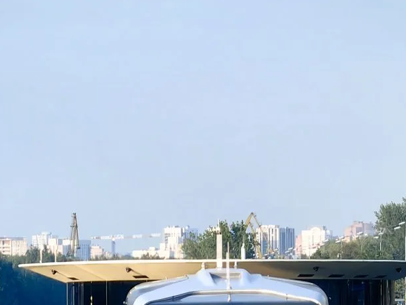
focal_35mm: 527
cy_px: 274
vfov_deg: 2.8
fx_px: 6180
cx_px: 219
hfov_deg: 3.8
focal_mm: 16.85
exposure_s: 1/100
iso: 80
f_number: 3.5
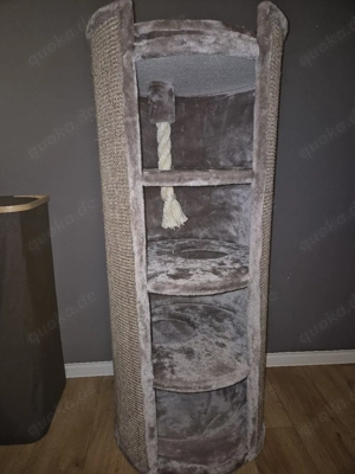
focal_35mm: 23
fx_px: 314
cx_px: 178
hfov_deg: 58.9
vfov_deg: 73.9
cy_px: 237
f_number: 1.8
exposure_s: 1/24
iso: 100
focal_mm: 5.4
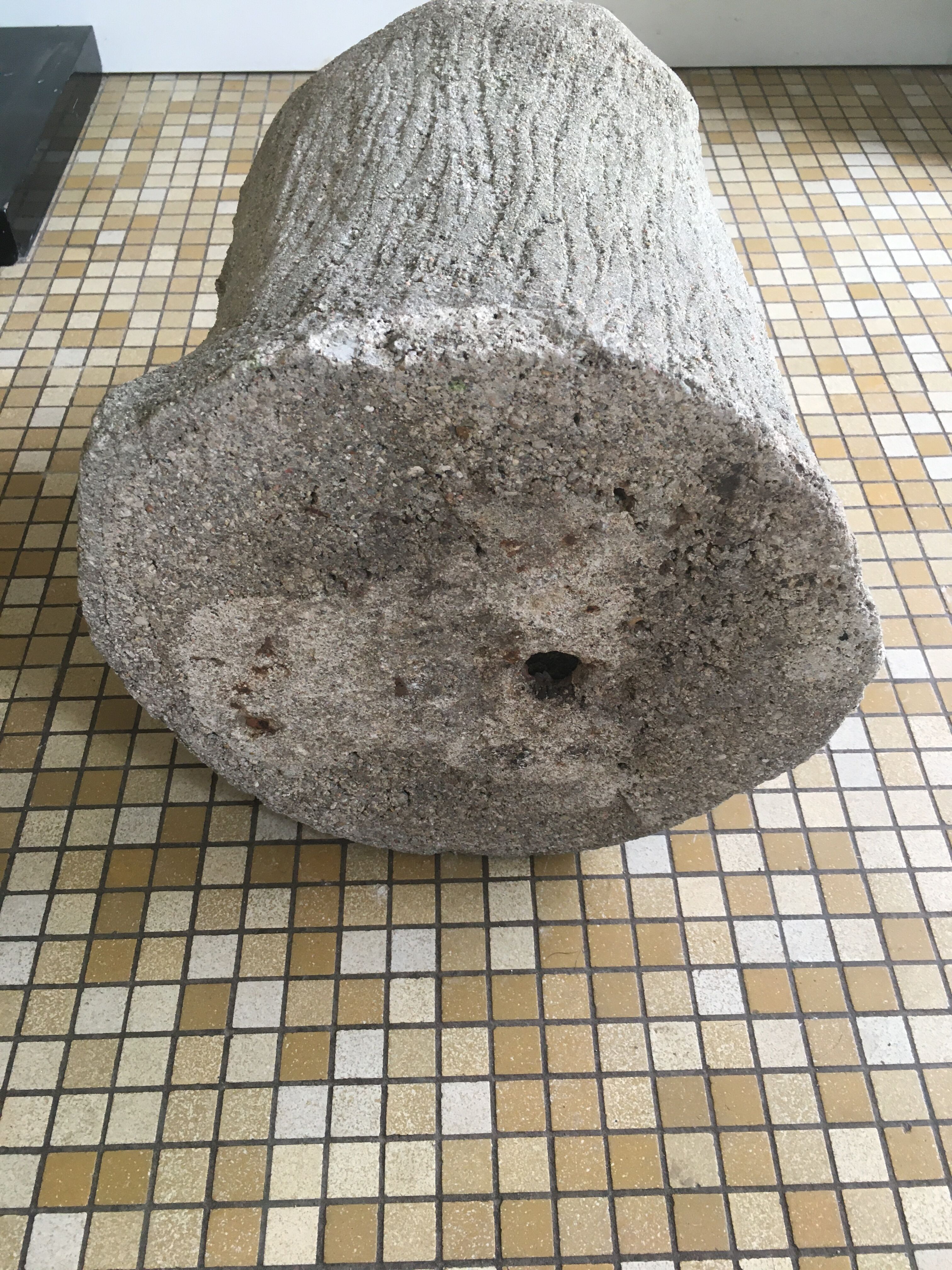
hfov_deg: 48.2
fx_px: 1063
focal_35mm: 29
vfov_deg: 61.7
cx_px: 476
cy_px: 635
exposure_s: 1/33
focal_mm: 4.15
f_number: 2.2
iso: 50
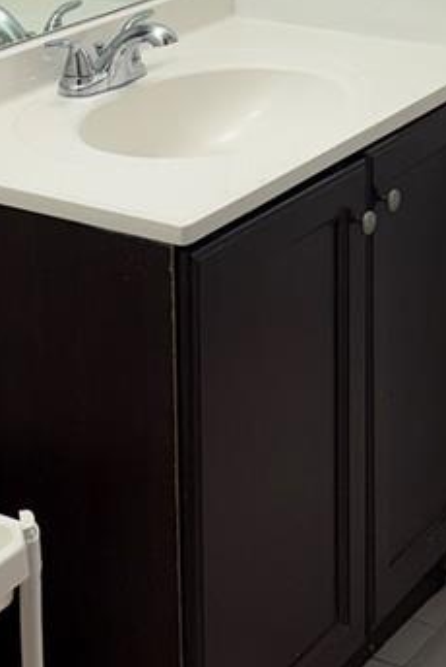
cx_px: 244
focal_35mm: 87
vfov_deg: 22.5
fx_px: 1613
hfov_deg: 15.7
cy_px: 2
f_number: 1.78
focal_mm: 6.76
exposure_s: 1/143
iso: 64
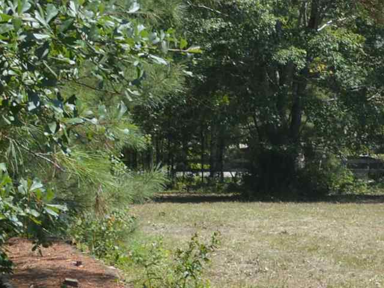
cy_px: 152
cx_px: 626
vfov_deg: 11.9
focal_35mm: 125
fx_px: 1387
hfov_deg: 14.4
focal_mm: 18
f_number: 6.3
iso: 100
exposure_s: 1/160
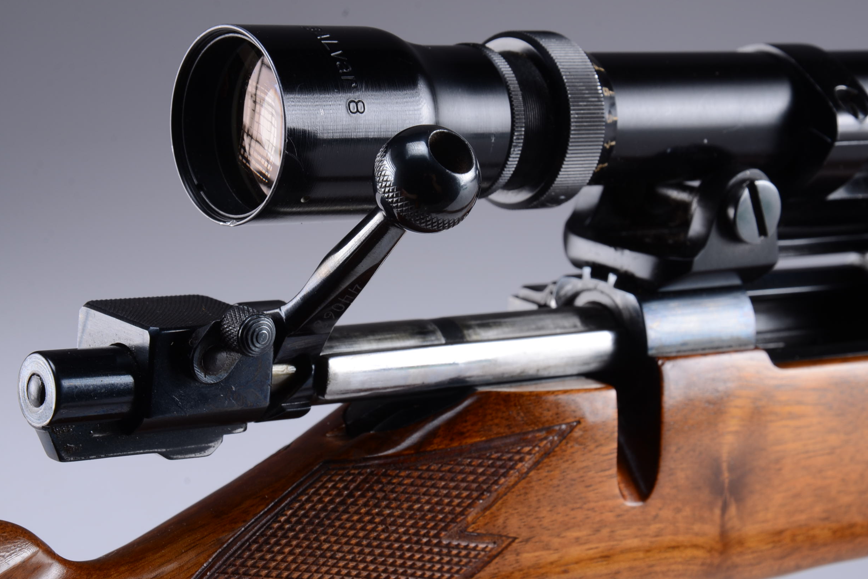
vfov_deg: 10.7
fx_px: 3098
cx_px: 431
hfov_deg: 15.9
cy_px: 290
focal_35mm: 129
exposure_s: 1/100
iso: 160
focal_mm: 85
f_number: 14
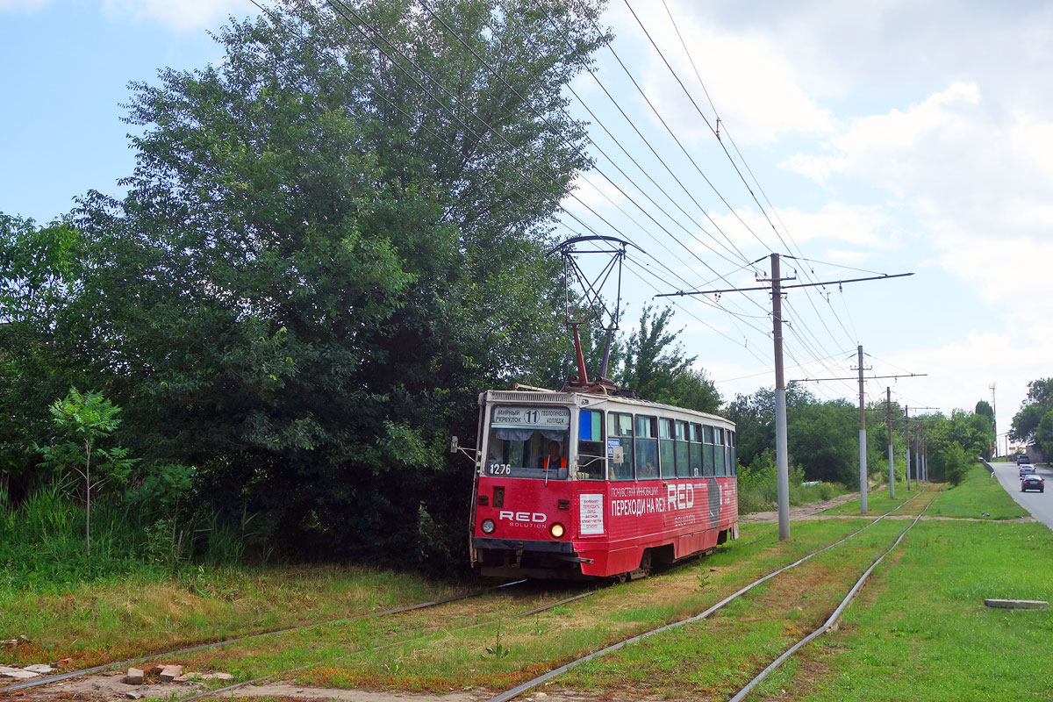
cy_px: 351
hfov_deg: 45.4
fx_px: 1258
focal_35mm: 43
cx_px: 526
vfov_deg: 31.2
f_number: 5
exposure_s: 1/500
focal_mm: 16.01
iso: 125
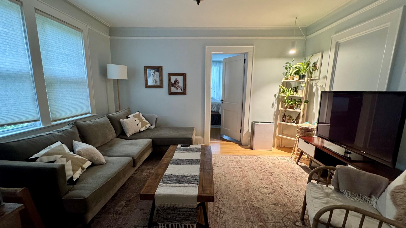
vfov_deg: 67.0
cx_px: 202
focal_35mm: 16
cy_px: 120
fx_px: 172
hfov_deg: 99.4
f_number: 2.2
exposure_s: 1/72
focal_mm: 2.22
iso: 320
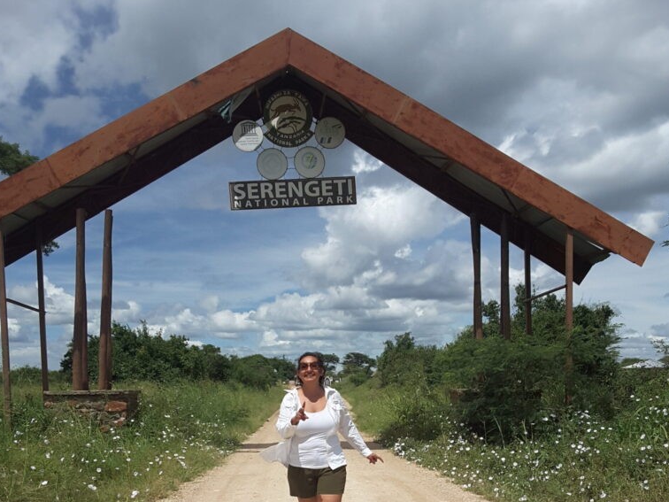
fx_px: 812
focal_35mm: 42
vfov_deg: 33.3
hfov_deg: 44.8
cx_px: 334
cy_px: 410
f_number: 1.9
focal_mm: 2.9
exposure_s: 1/3048
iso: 40
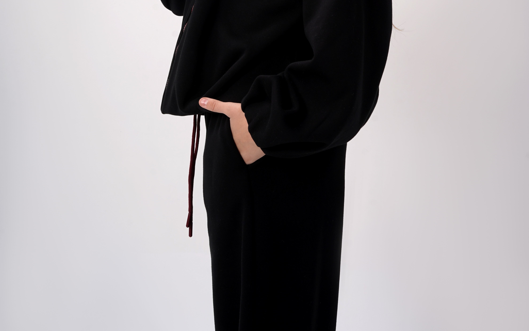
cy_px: -47
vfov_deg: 16.4
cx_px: 265
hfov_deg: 26.8
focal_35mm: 77
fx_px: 1110
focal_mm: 50
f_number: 10
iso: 100
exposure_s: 1/160
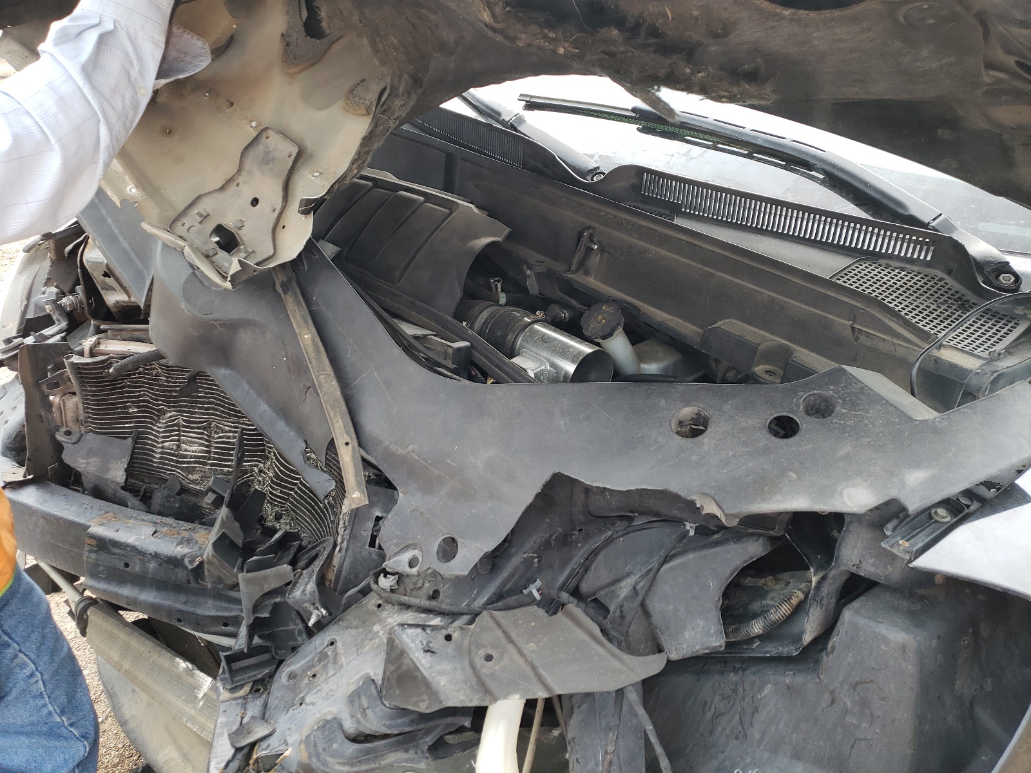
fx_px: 774
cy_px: 386
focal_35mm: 26
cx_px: 516
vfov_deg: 53.1
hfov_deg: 67.3
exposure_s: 1/60.2
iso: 56
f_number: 1.5
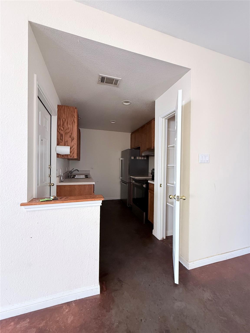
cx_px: 125
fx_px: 135
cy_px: 166
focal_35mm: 14
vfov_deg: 102.1
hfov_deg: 85.7
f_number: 2.2
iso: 320
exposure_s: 1/74
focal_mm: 2.22
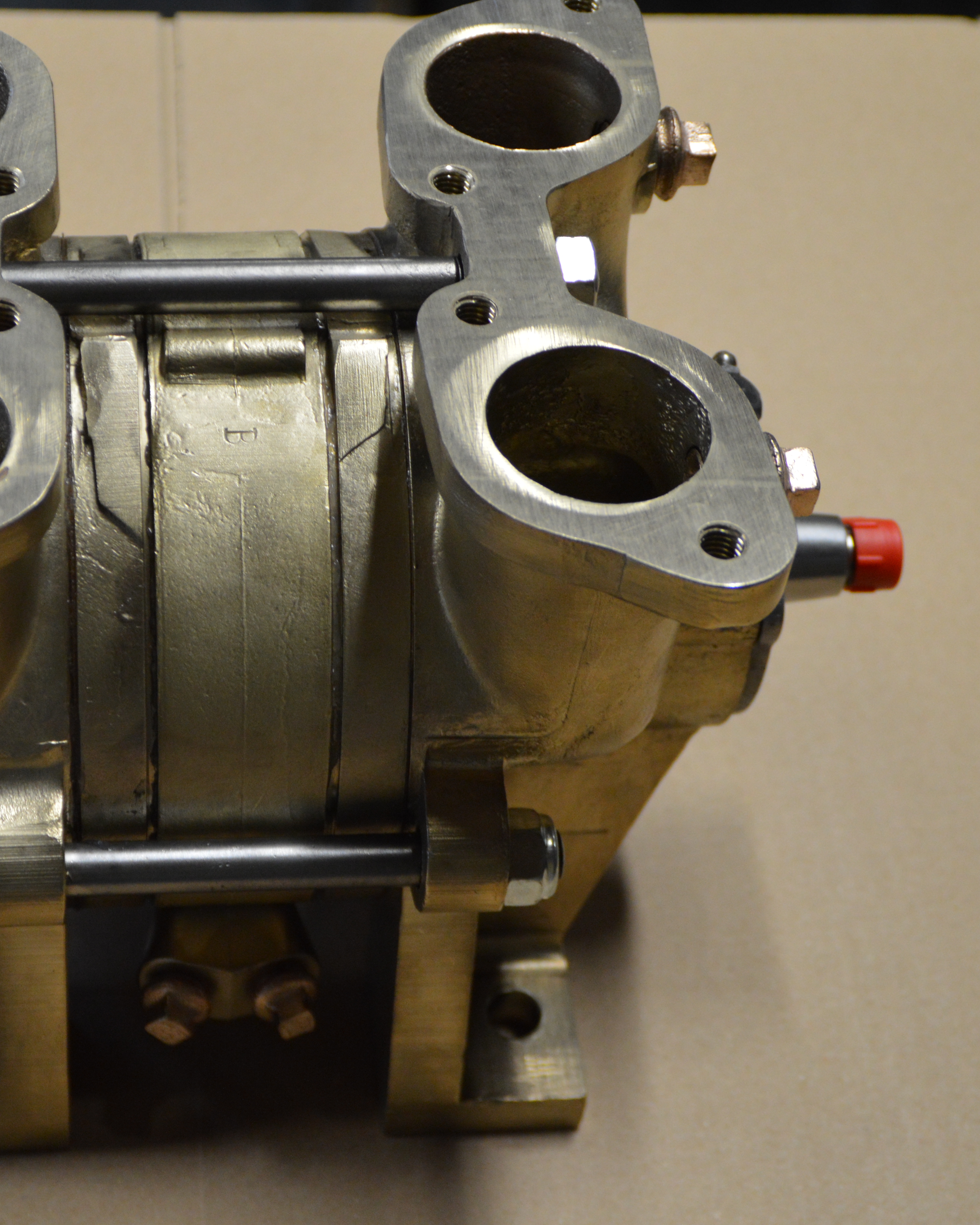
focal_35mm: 72
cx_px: 292
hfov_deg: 21.1
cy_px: 600
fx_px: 2610
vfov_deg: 26.4
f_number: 4.2
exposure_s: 1/60
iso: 900
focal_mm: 32
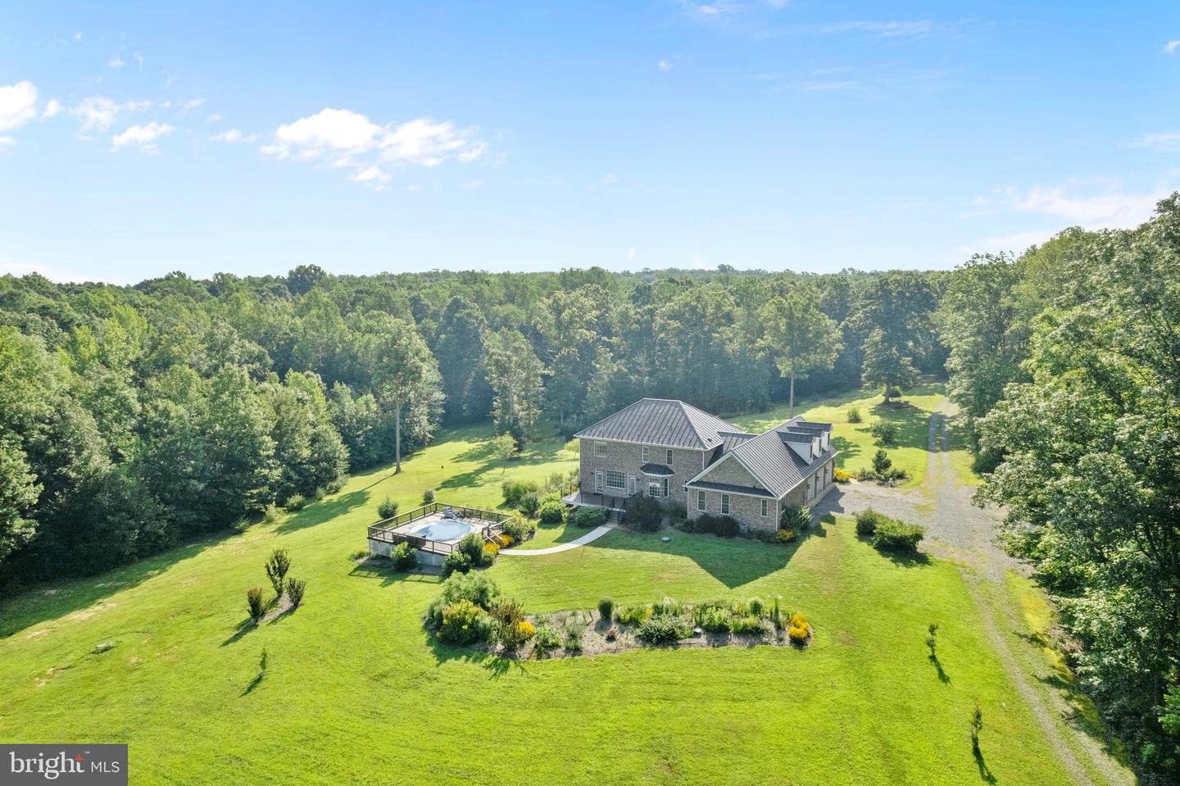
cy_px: 393
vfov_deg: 57.2
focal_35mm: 22
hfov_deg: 78.6
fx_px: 721
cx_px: 590
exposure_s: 1/5000
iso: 110
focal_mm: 8.38
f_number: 2.8
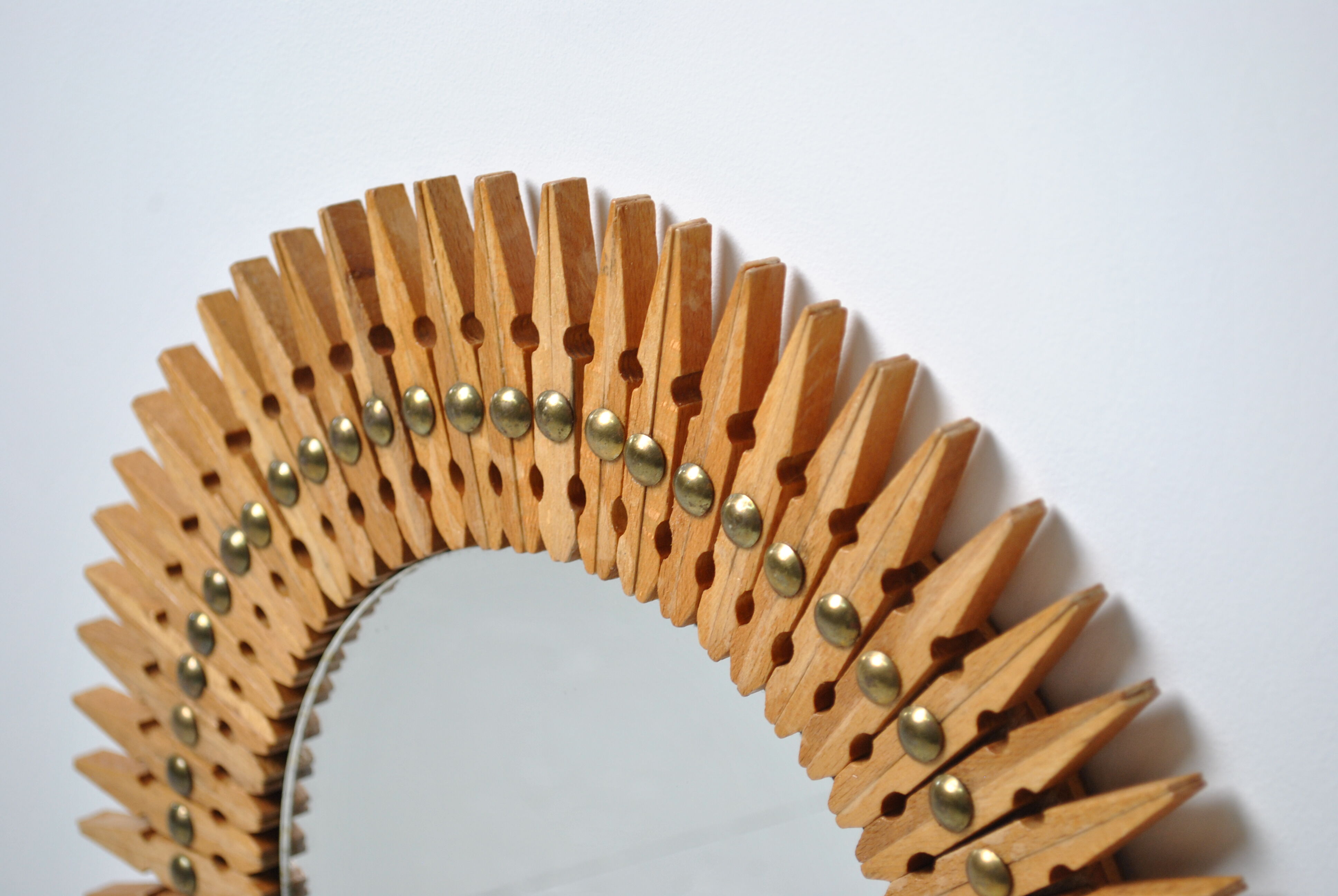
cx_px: 669
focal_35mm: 82
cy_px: 448
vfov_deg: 16.6
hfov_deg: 24.6
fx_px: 3070
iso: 280
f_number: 5.6
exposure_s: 1/30
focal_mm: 55
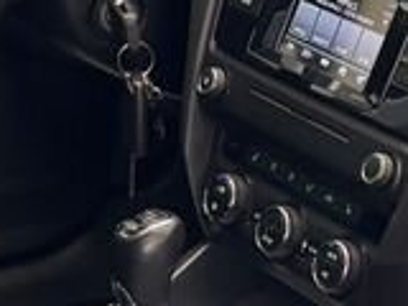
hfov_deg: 12.7
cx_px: 393
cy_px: 265
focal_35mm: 154
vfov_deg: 9.6
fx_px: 1815
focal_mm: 6.76
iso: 800
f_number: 1.78
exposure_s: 1/44
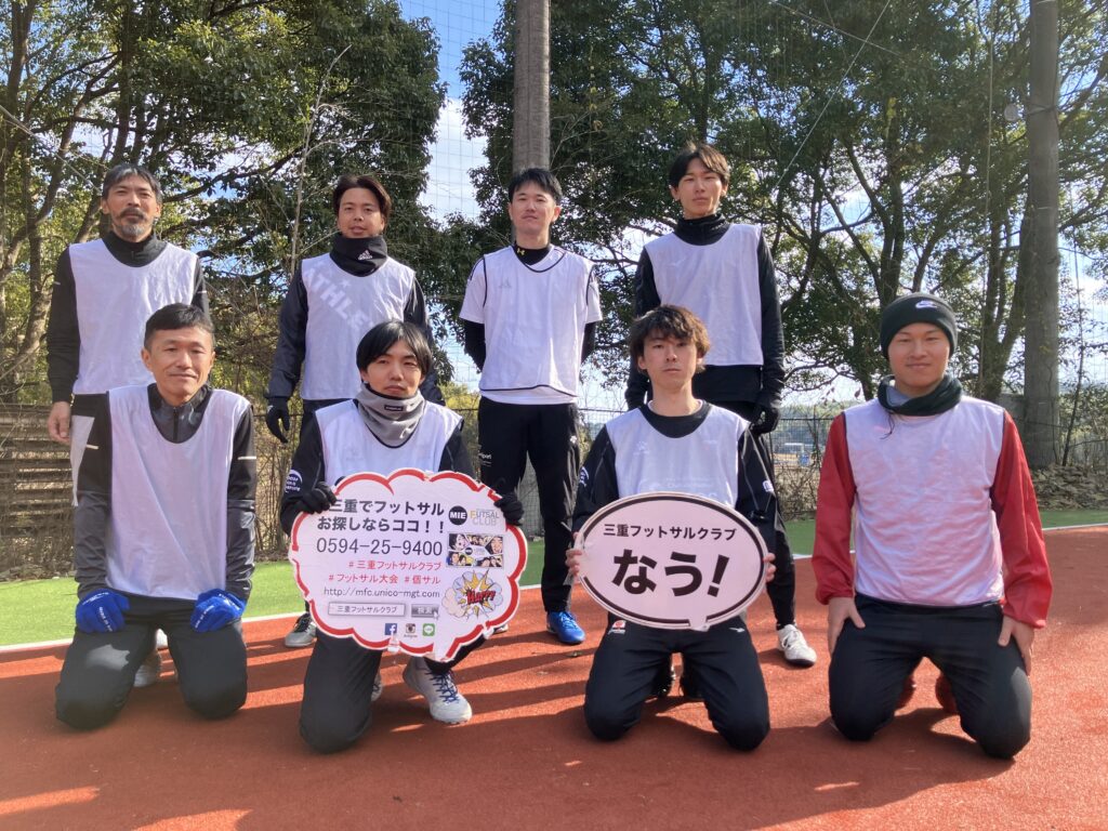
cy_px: 416
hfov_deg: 63.4
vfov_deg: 49.7
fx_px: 896
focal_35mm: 28
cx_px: 554
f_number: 1.8
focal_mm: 3.99
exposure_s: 1/656
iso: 32
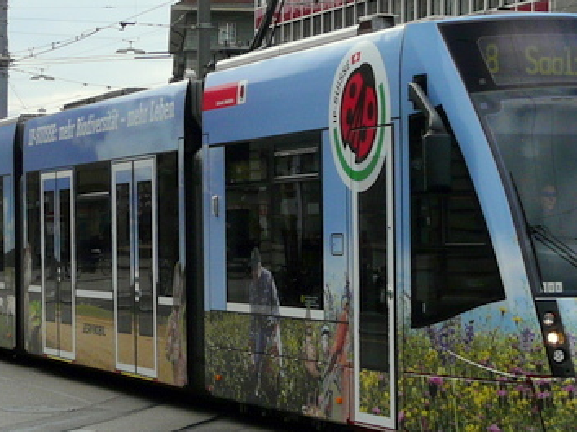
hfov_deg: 17.4
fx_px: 1882
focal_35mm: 113
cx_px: 347
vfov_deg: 13.1
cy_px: 192
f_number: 5
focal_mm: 6.5
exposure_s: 1/250
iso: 100
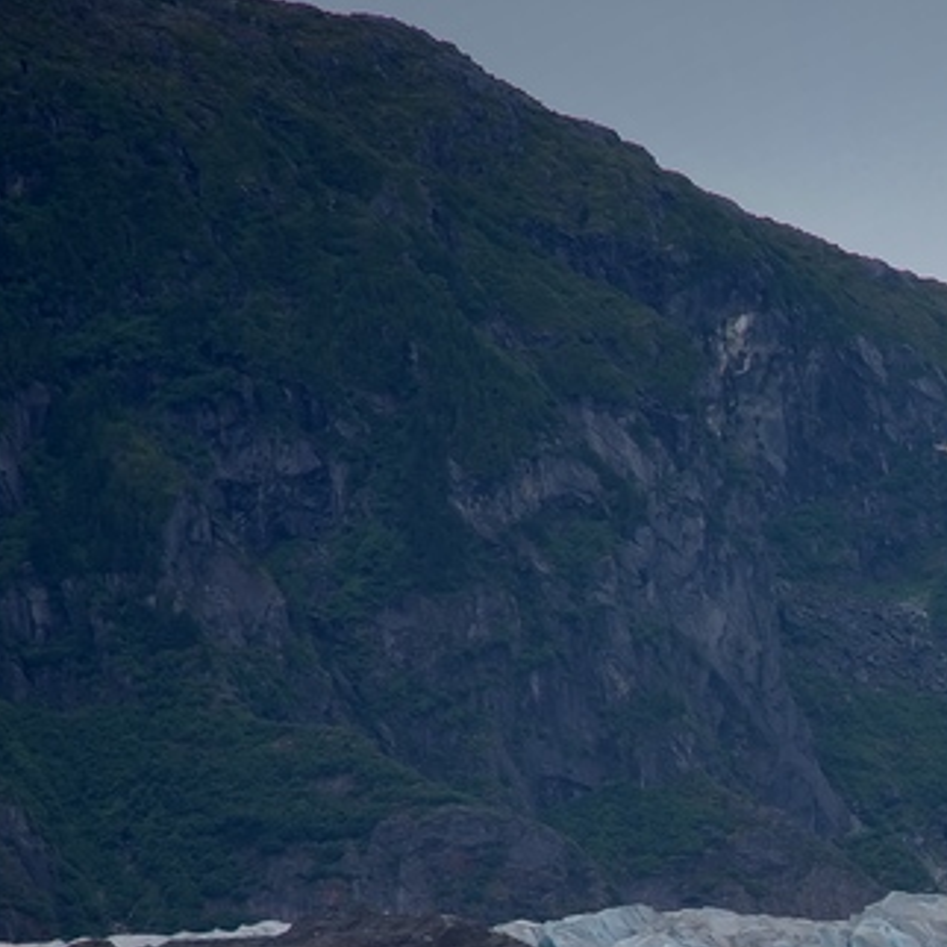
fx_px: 12566
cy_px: 1112
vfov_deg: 4.3
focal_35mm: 406
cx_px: 1744
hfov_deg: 4.3
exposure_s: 1/320
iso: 100
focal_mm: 120
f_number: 9
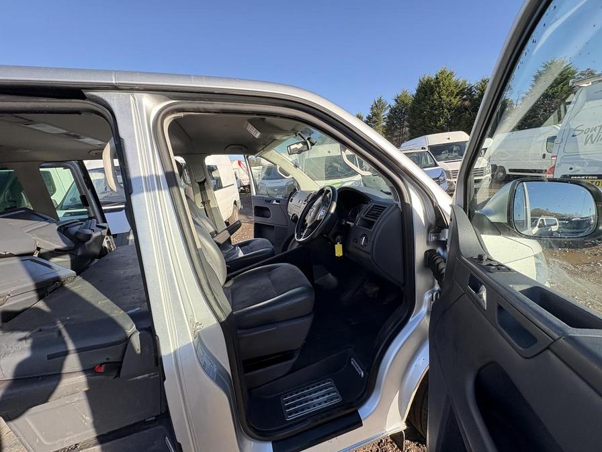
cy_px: 226
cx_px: 301
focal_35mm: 14
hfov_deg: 102.1
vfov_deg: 85.7
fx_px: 243
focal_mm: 2.22
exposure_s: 1/359
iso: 64
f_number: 2.2
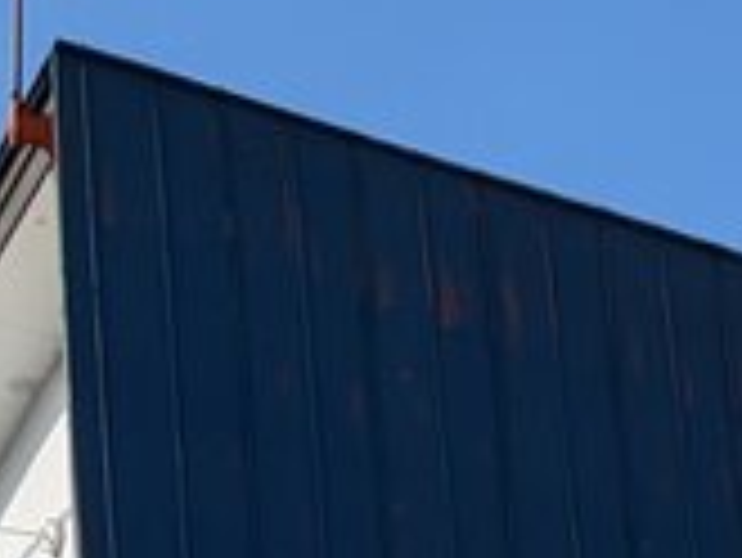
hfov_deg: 12.6
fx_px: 3325
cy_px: 1368
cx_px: 731
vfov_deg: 8.7
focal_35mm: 155
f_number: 1.7
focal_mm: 4.53
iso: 28
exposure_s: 1/2342
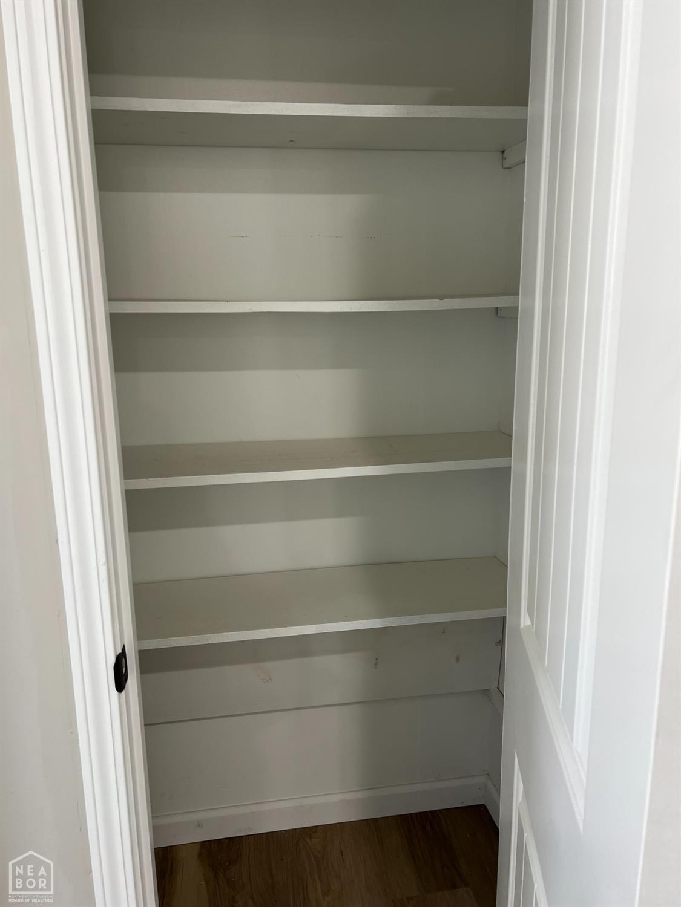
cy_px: 454
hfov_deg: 53.1
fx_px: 682
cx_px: 340
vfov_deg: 67.3
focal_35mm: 26
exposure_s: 1/60
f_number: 1.5
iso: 64
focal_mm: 5.7
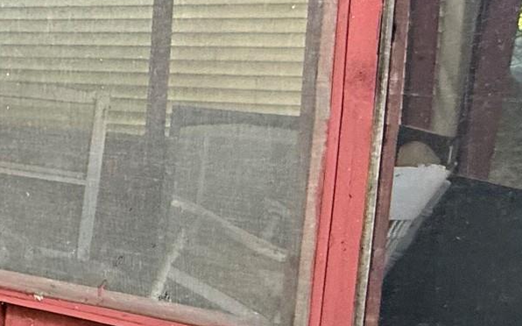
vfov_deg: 25.2
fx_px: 725
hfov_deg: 25.3
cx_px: -325
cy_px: 103
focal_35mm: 51
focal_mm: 2.22
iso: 400
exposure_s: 1/97
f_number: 2.2
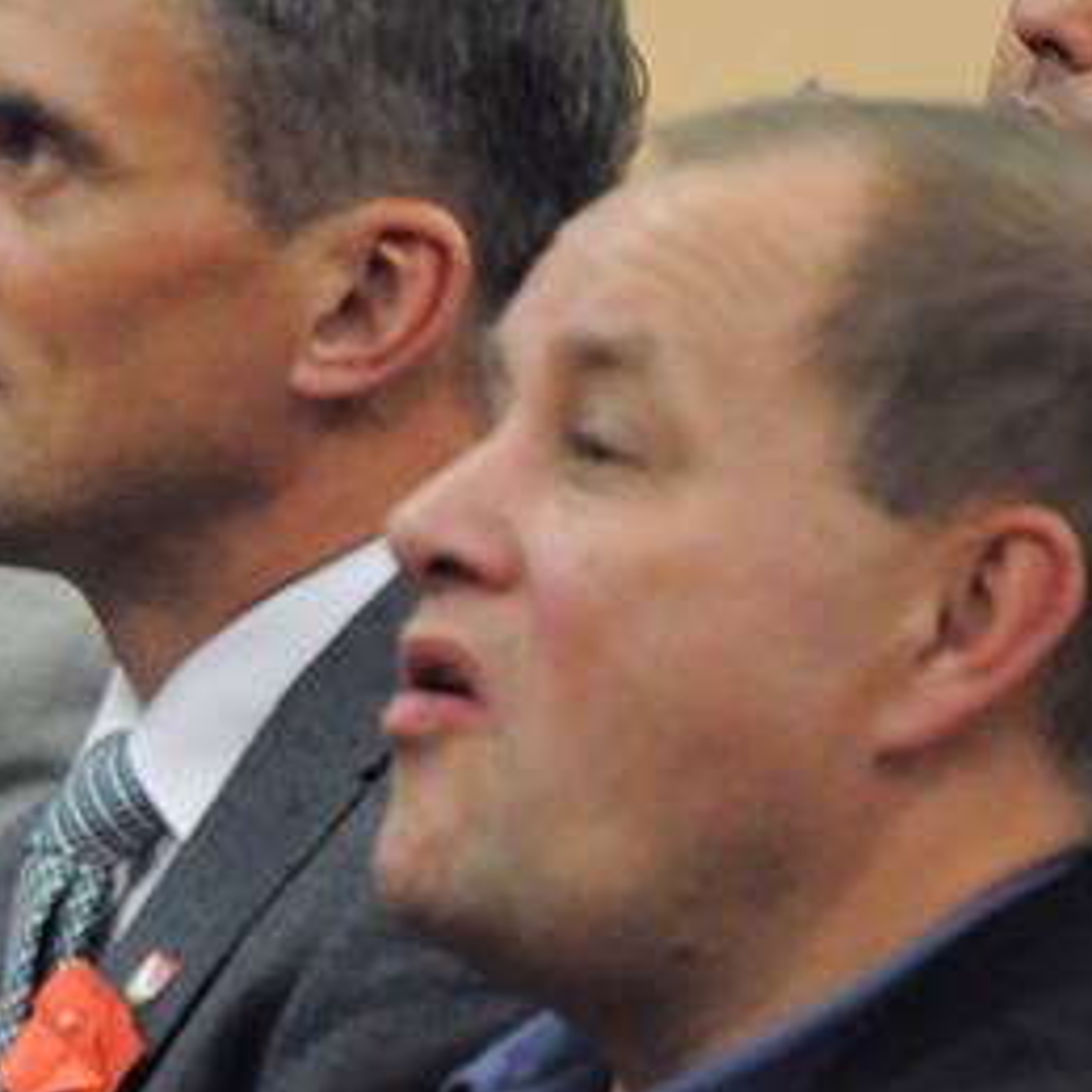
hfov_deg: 4.0
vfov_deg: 4.0
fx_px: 15575
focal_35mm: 436
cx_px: -449
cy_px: 712
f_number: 5.6
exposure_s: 1/80
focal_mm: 105
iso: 2500
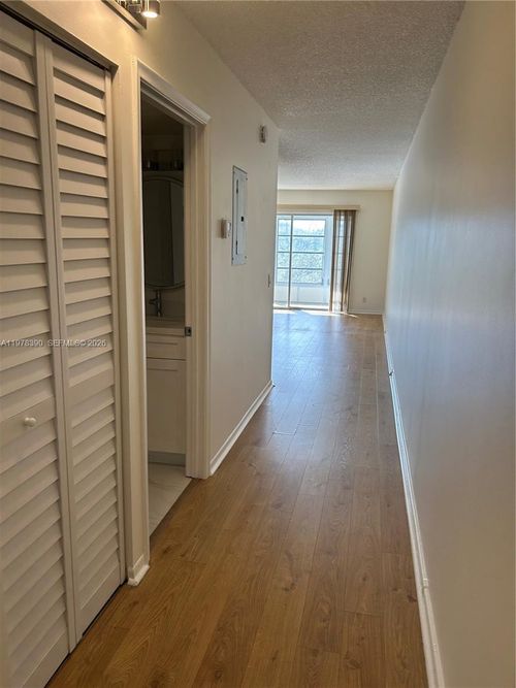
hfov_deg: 53.0
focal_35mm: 26
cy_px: 344
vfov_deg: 67.3
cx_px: 258
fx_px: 517
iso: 64
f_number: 1.5
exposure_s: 1/120
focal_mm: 5.7
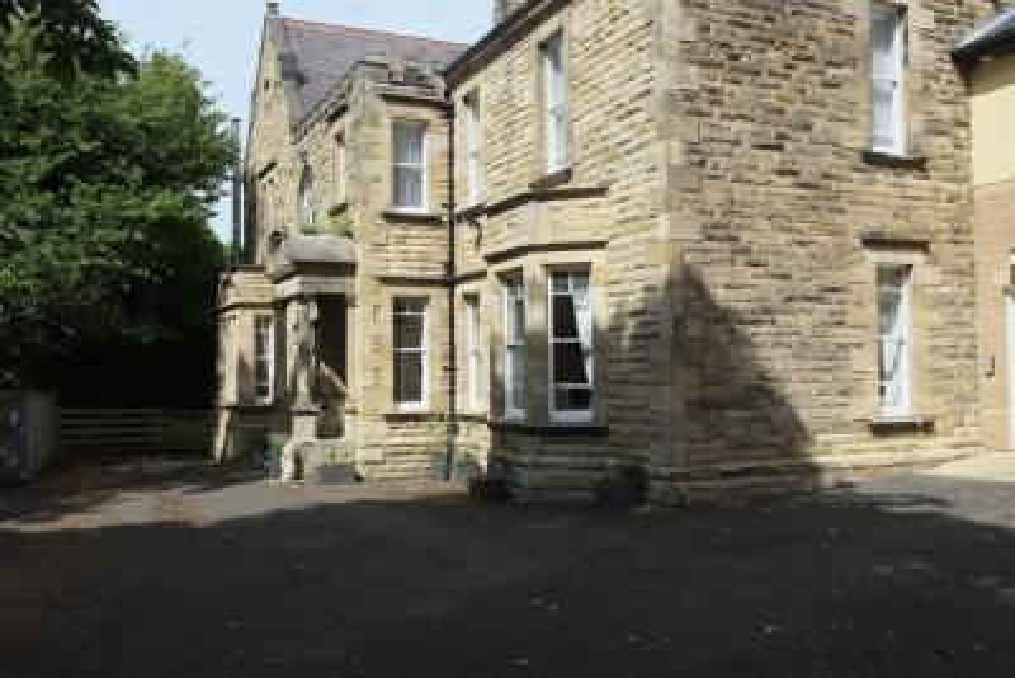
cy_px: 339
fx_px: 987
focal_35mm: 35
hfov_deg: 54.4
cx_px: 508
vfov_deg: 37.9
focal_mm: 23
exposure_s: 1/420
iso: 800
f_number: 11
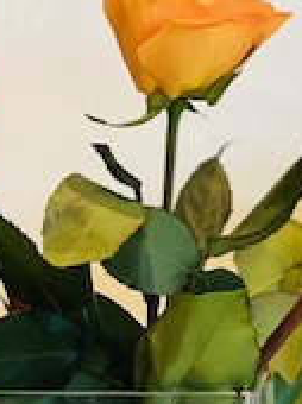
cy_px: 437
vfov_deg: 6.8
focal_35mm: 290
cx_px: 119
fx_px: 3382
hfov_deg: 5.1
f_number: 2.8
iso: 160
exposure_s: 1/120
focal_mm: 9
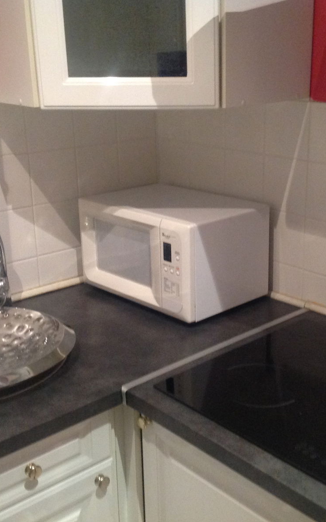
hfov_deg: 25.8
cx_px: 206
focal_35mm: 50
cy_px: 260
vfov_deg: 40.3
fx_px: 711
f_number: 2.4
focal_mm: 4.28
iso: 320
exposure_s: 1/15
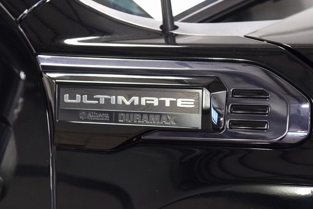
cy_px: 104
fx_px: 913
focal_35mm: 105
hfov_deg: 19.5
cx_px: 156
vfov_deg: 13.0
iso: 1600
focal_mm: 70
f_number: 5.6
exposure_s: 1/30
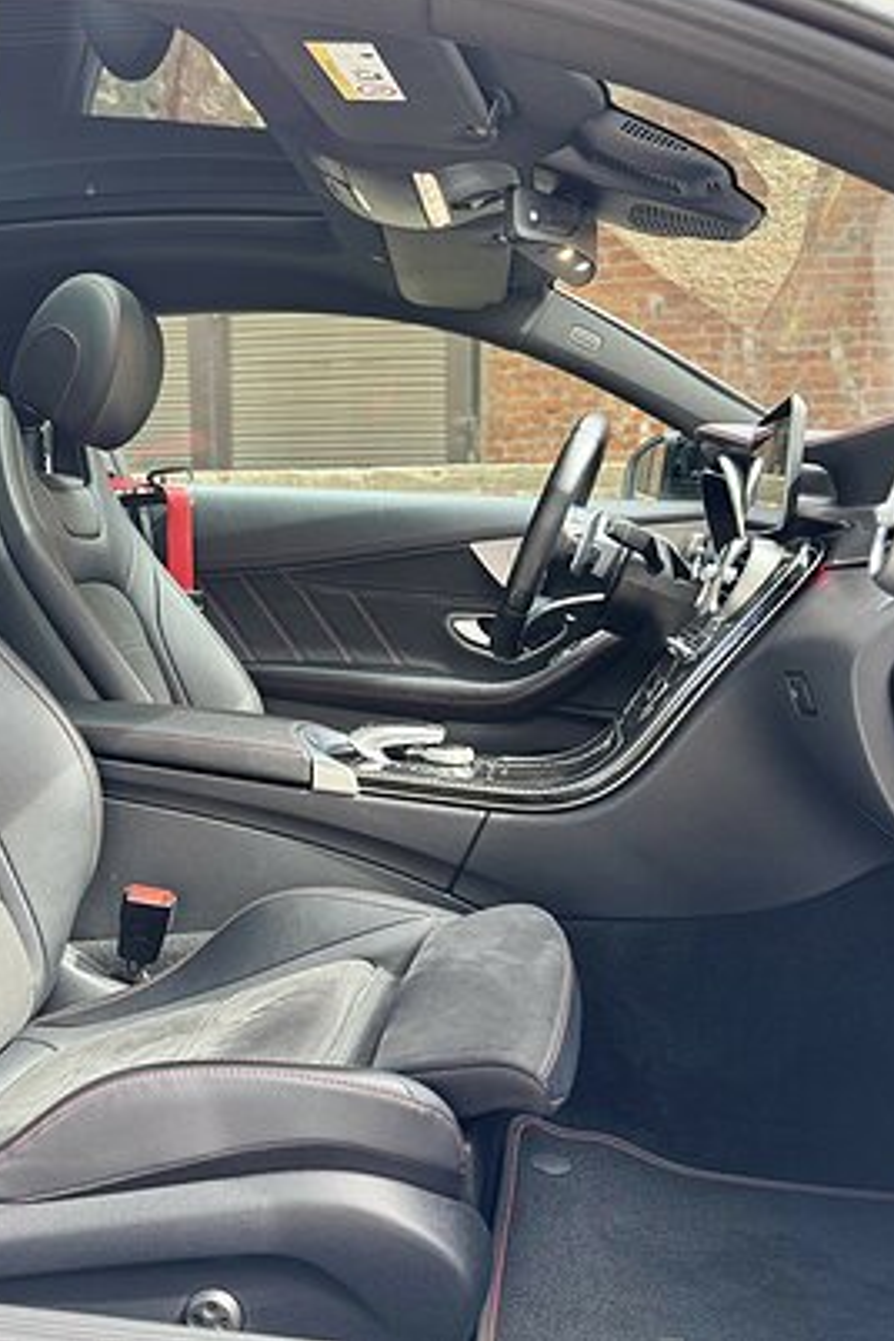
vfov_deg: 55.8
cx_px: 354
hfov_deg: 38.7
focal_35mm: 34
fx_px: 1266
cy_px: 660
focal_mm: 6.76
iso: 50
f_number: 1.78
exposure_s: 1/125
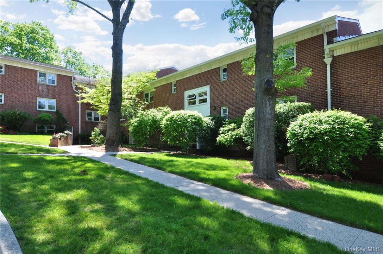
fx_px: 223
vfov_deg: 59.3
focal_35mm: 21
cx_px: 192
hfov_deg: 81.3
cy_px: 127
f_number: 10
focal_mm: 14
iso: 400
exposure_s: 1/250
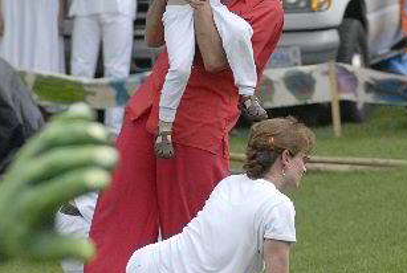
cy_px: 67
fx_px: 7748
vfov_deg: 2.0
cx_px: 251
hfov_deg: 3.0
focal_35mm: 684
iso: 400
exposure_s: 1/640
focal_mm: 200
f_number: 5.6
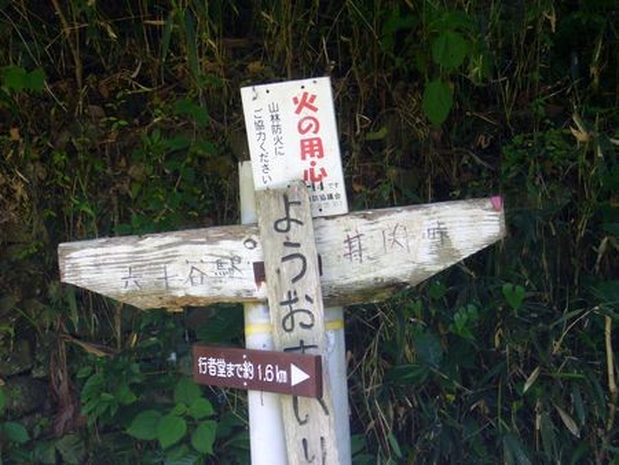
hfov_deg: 23.3
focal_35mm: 84
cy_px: 232
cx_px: 310
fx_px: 1503
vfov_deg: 17.6
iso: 100
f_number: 4.4
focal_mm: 13.9
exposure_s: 1/30
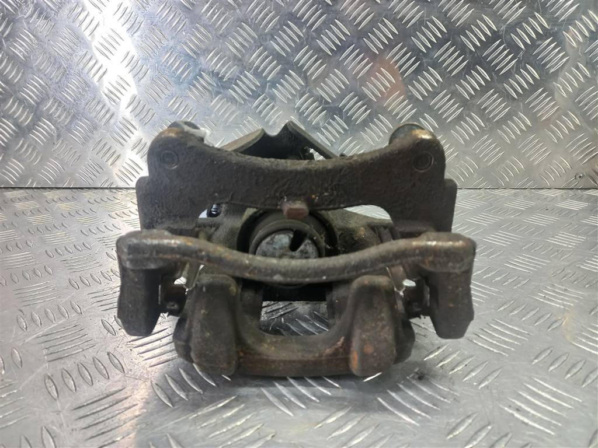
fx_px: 432
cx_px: 299
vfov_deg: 54.9
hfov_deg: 69.4
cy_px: 224
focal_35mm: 25
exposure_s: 1/50
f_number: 1.8
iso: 160
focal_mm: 4.6
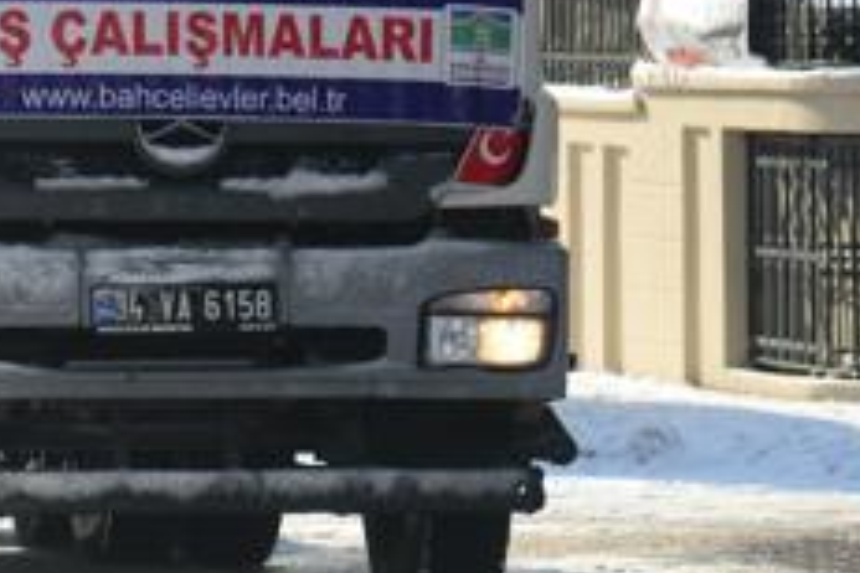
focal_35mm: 320
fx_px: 7644
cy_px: -7
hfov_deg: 6.4
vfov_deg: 4.3
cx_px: 73
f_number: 4.5
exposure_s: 1/3200
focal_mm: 120
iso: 640
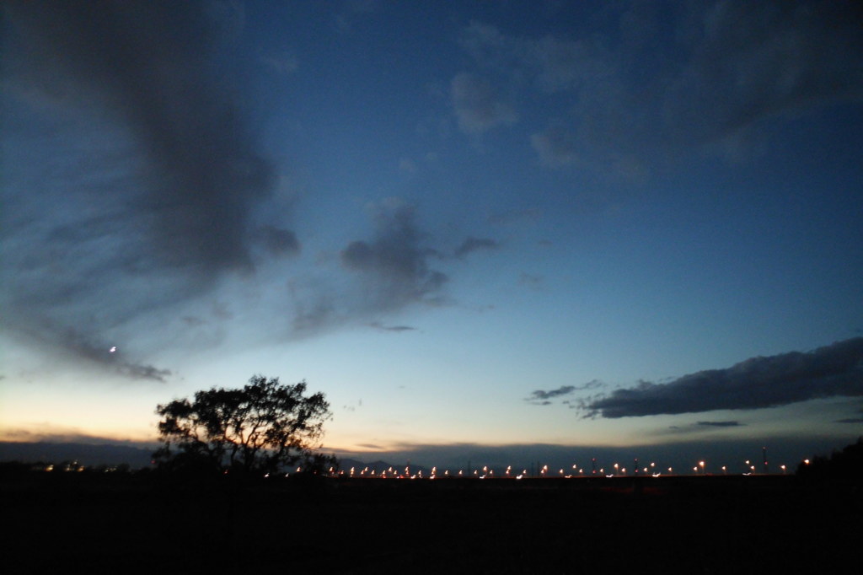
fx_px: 671
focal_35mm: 28
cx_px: 432
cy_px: 288
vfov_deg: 46.4
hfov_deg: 65.5
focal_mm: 5
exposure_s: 1/3
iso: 400
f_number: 3.3
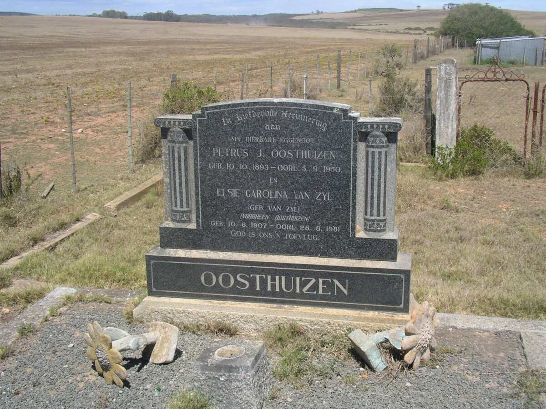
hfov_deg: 42.9
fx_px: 694
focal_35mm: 44
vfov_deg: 32.9
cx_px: 273
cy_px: 204
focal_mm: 6.9
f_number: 7.3
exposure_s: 1/160
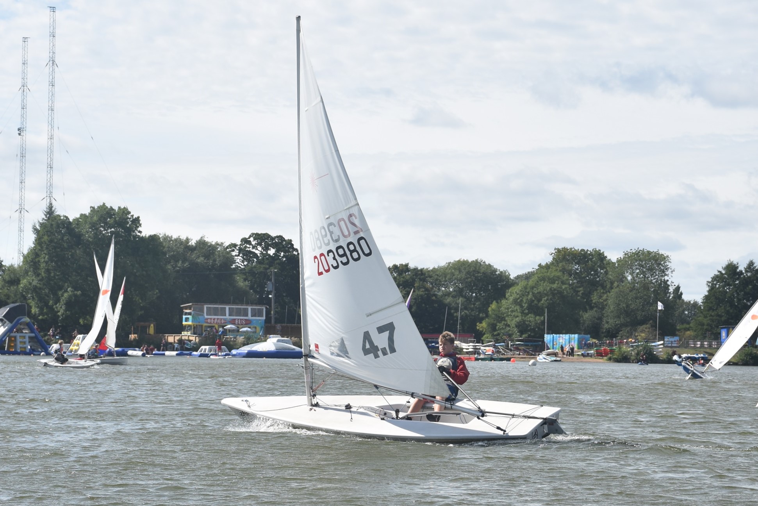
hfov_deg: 31.9
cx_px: 379
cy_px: 253
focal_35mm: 63
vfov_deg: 21.6
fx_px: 1327
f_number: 8
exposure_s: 1/500
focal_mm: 42
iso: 125
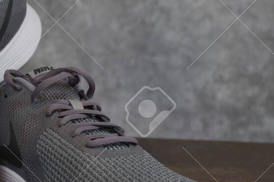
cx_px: 56
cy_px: 91
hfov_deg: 18.7
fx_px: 823
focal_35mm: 108
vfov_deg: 12.6
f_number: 4.5
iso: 100
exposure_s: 1/3
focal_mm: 31
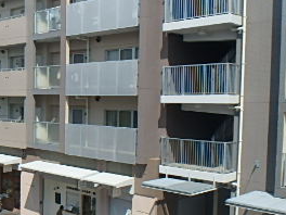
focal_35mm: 51
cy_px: 147
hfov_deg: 36.8
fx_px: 421
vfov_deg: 28.3
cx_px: 80
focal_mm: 3.7
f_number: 6
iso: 125
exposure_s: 1/500
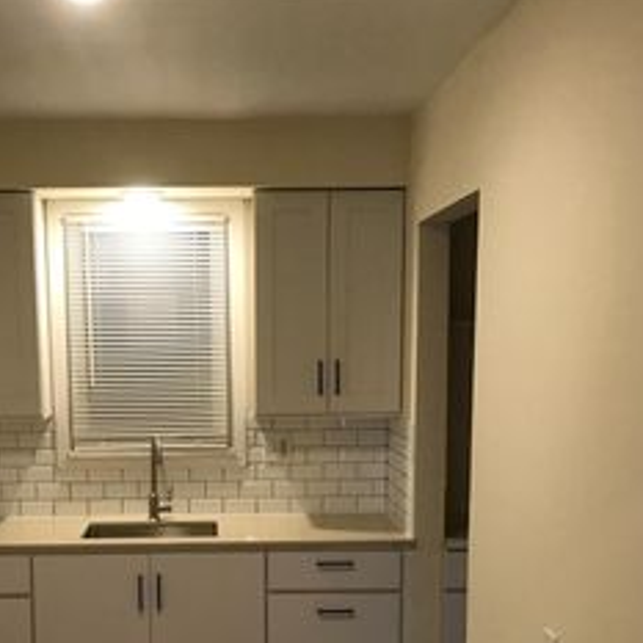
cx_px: 240
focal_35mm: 53
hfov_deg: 32.1
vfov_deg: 31.5
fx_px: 1114
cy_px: 501
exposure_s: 1/30
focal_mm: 3.99
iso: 40
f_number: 1.8
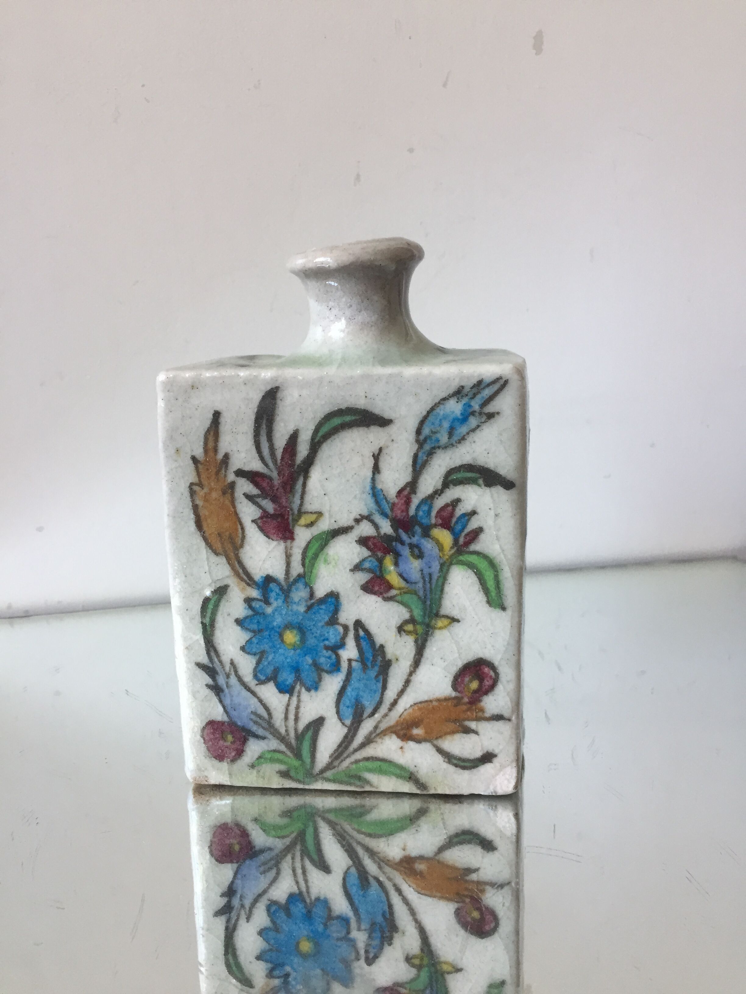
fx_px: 833
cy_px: 497
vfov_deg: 61.7
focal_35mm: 29
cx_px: 373
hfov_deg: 48.2
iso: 50
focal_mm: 4.15
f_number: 2.2
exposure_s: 1/33
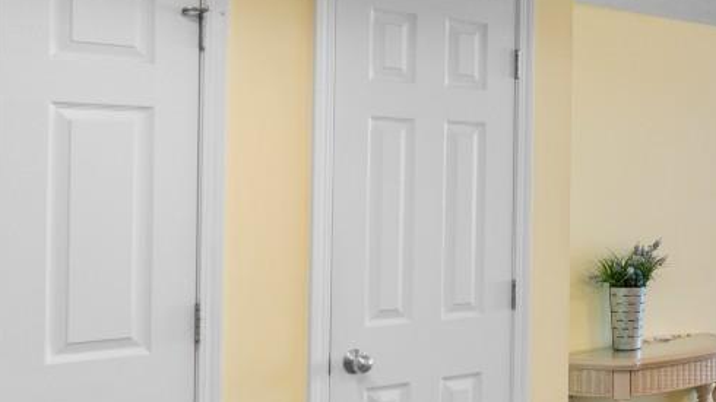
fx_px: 987
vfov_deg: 23.0
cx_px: 725
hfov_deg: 35.8
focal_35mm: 52
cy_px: 171
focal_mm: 10
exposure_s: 1/30
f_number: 4.5
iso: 100
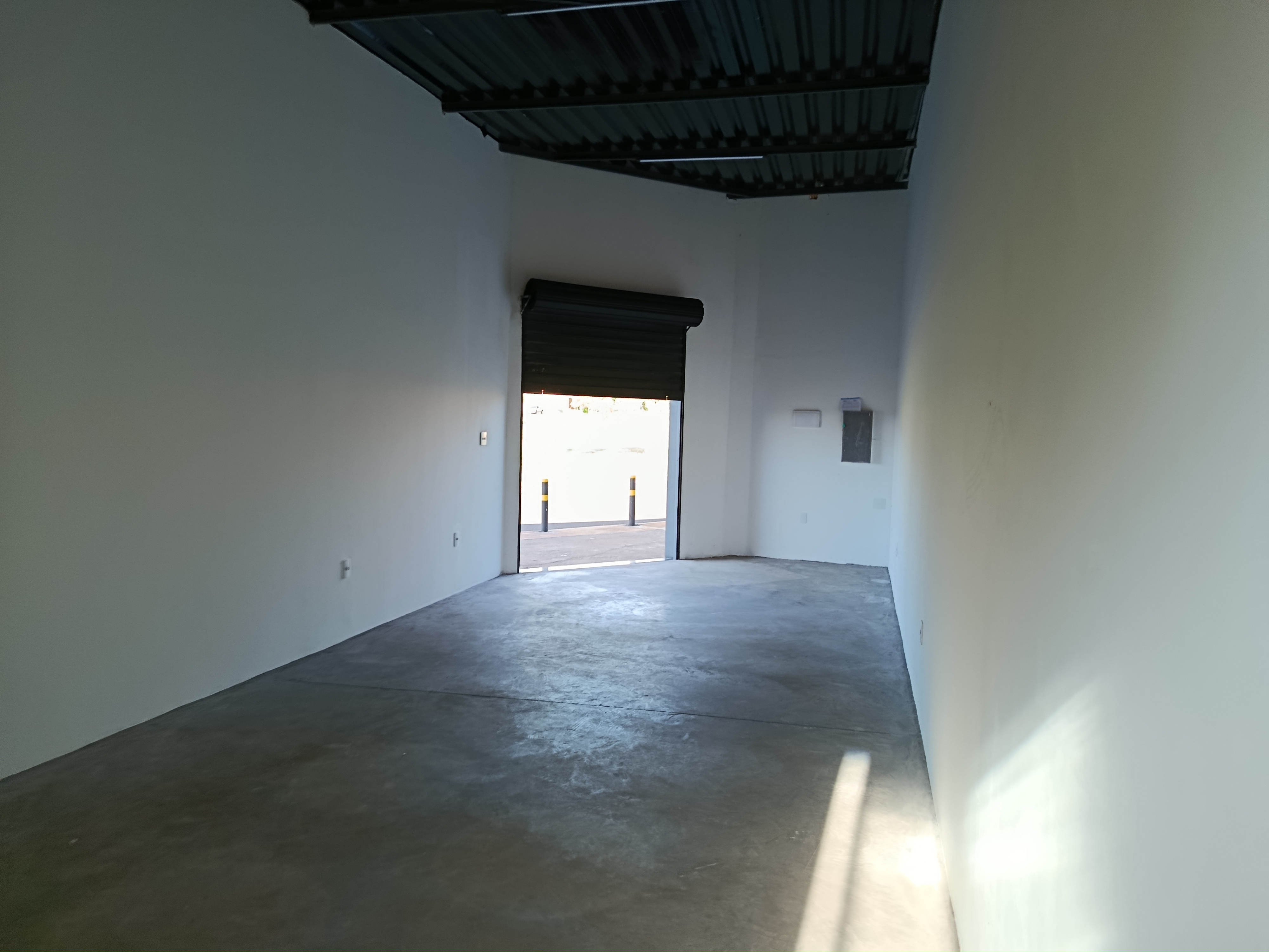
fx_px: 880
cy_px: 476
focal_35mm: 24
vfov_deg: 56.8
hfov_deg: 71.6
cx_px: 634
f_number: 1.7
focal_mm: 5.24
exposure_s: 1/120
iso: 247
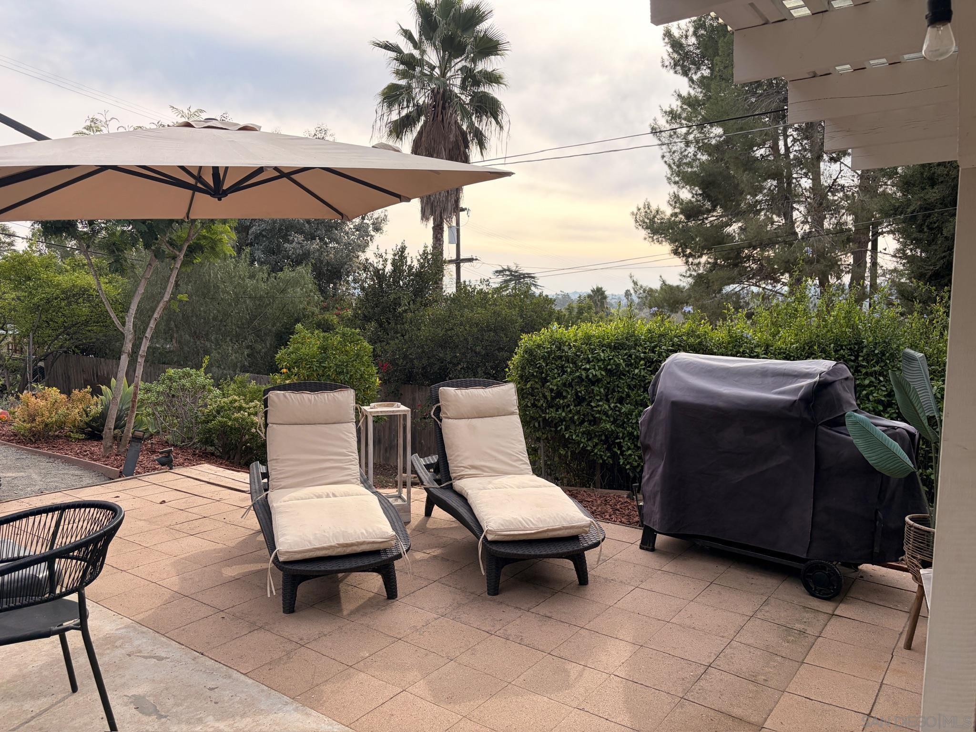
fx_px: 733
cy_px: 366
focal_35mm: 26
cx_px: 488
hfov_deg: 67.3
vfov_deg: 53.1
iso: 64
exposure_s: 1/2141
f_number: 1.6
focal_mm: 5.96
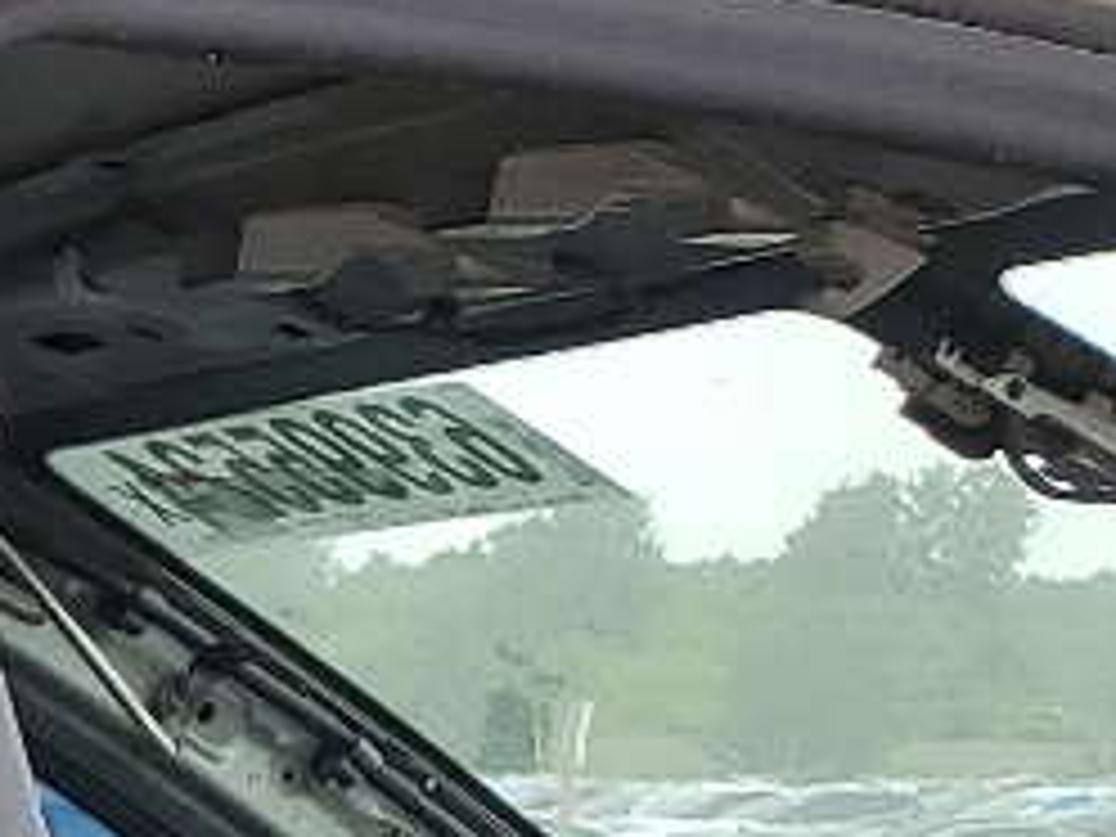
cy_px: 2106
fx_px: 5416
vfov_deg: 8.1
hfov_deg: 9.8
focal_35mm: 168
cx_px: -1890
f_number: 1.5
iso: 50
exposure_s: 1/323
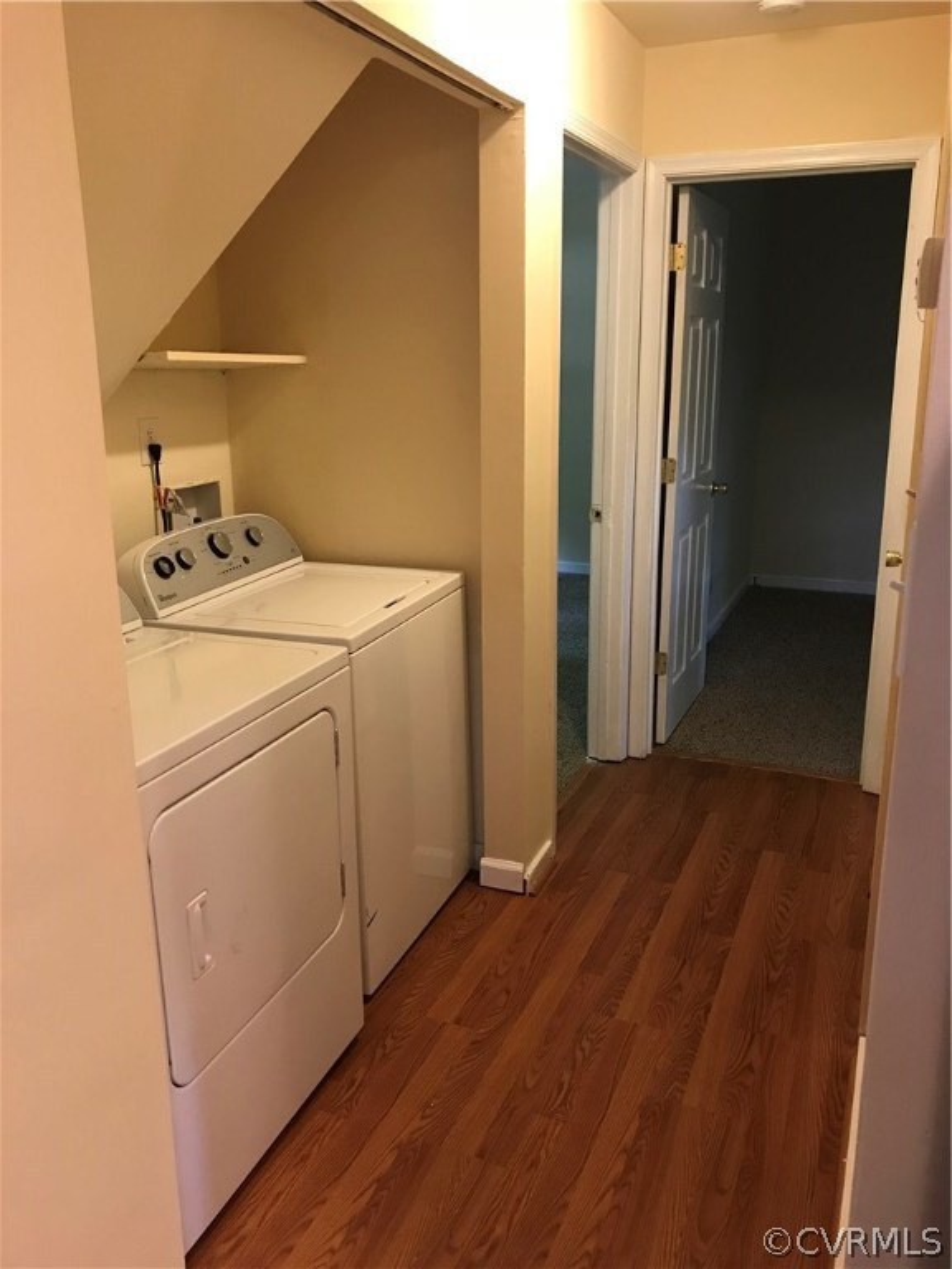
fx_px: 1027
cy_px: 634
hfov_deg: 49.7
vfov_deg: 63.4
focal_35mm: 28
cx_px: 476
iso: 50
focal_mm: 3.99
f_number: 1.8
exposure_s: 1/15
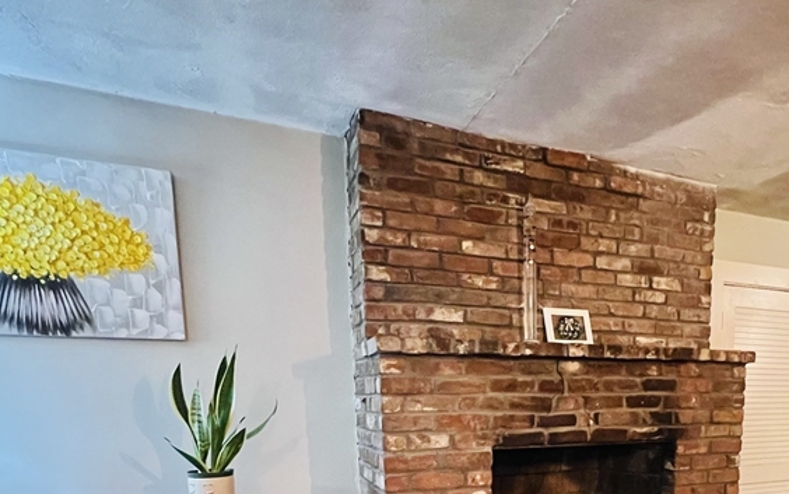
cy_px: 476
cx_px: 518
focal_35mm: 25
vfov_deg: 43.4
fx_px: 538
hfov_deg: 70.7
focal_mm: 1.57
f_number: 1.8
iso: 1000
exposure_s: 1/30
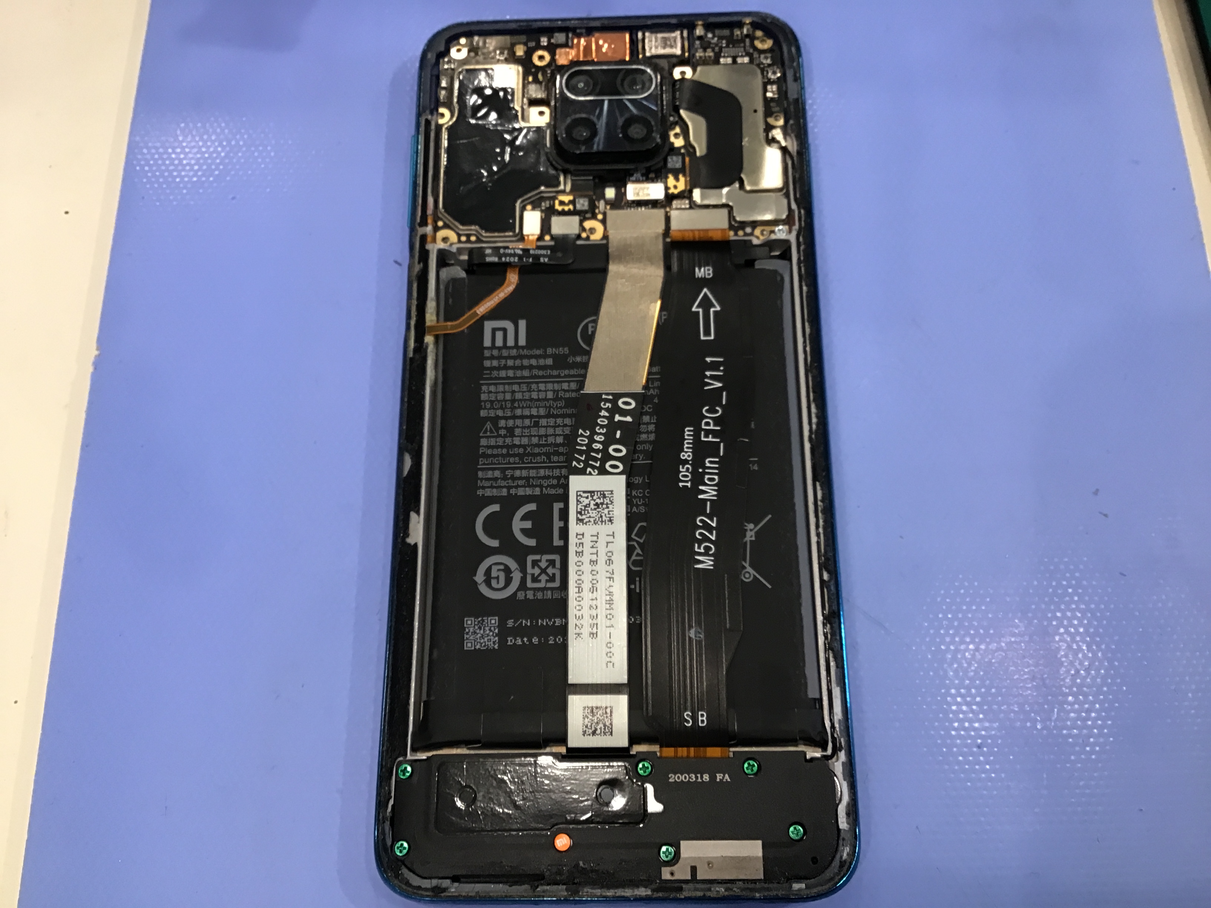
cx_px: 606
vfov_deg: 45.4
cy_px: 454
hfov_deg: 58.4
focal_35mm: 31
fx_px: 1084
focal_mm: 3.3
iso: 50
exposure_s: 1/33
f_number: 2.4
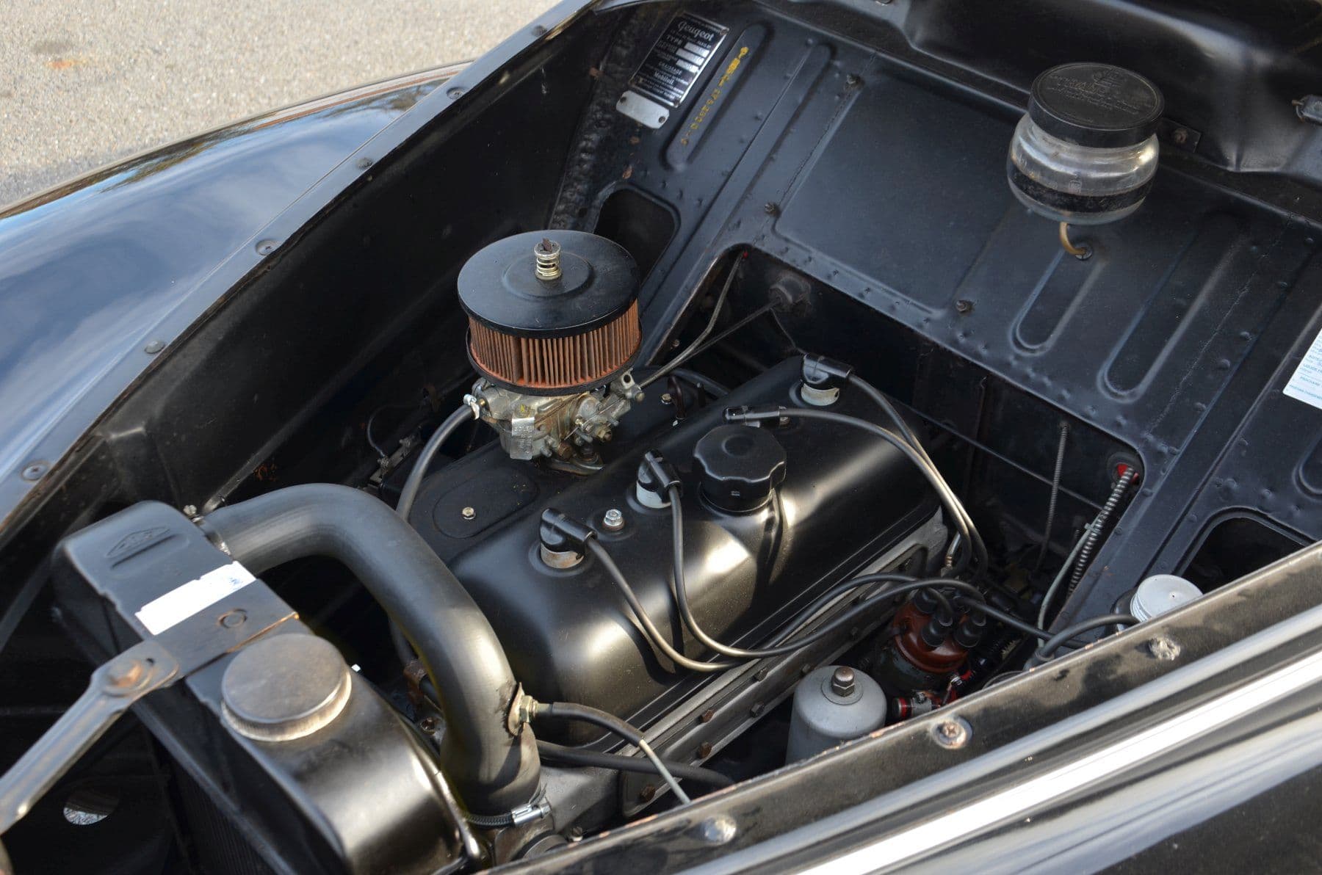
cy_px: 438
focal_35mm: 39
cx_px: 661
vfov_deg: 34.1
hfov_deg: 49.6
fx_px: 1429
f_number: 5.6
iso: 180
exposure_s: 1/60
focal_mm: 26
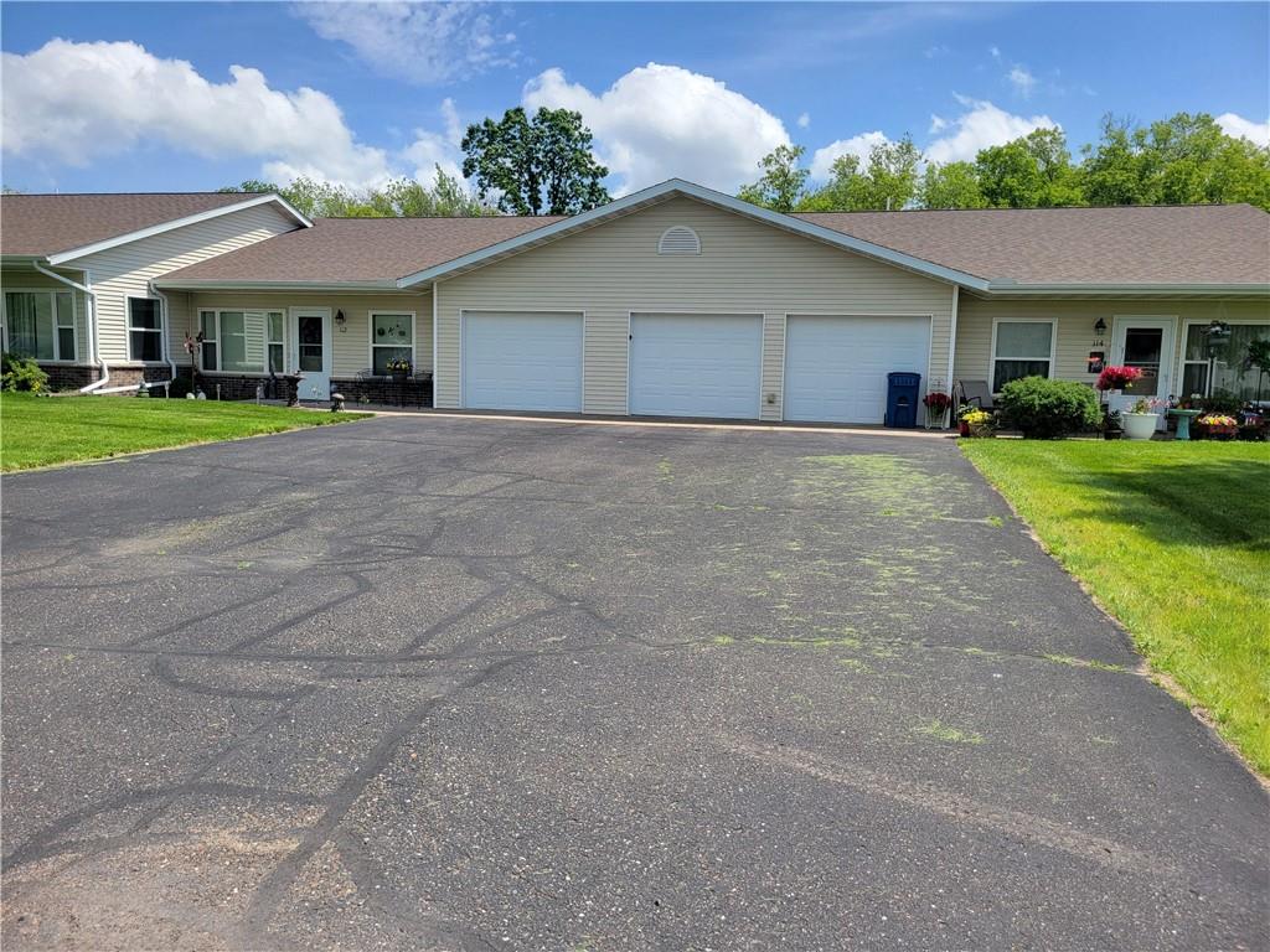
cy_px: 476
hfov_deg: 67.3
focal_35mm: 26
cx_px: 635
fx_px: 954
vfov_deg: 53.1
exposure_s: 1/2198
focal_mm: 5.4
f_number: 1.8
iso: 40
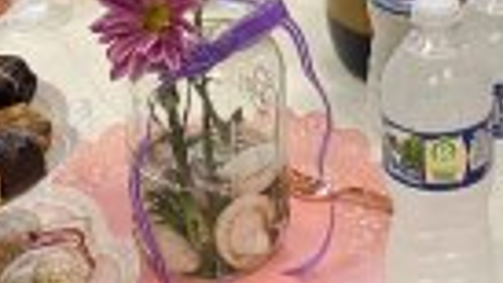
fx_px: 1760
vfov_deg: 8.6
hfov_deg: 16.1
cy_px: -334
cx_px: 419
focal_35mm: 132
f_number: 1.8
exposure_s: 1/120
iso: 100
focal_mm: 4.25
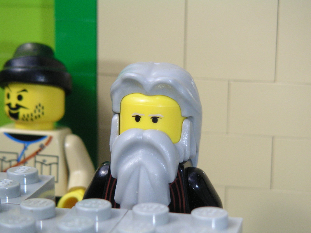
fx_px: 997
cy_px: 116
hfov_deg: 17.7
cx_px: 156
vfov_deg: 13.3
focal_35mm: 111
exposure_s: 1/250
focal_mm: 17.1
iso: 160
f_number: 8
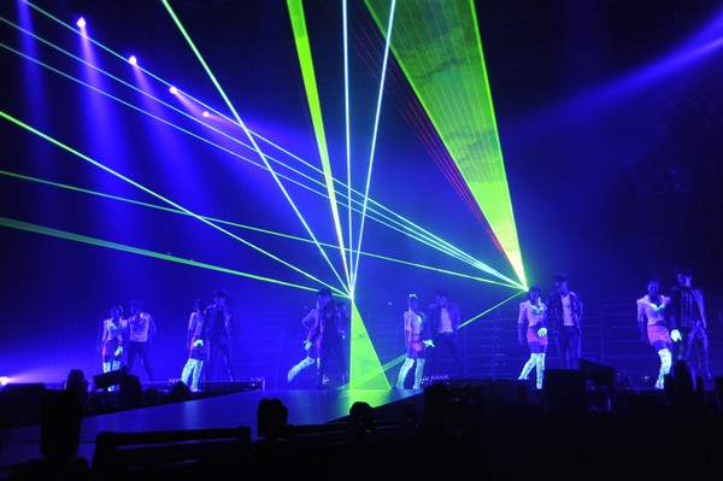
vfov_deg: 38.8
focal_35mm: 34
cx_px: 362
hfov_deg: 55.8
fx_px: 682
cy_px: 240
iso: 1600
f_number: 4
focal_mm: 34
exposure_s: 1/25
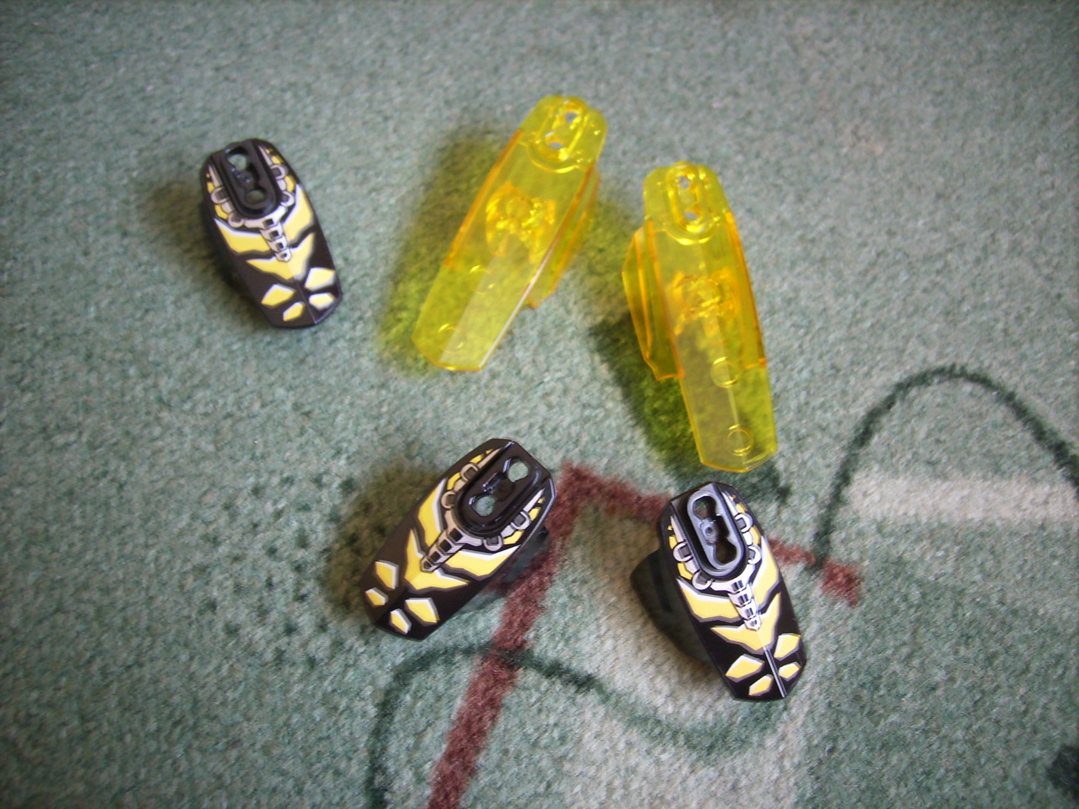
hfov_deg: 56.8
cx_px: 540
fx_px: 997
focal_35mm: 32
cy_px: 404
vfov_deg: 44.2
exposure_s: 1/4
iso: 50
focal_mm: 5.99
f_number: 2.8
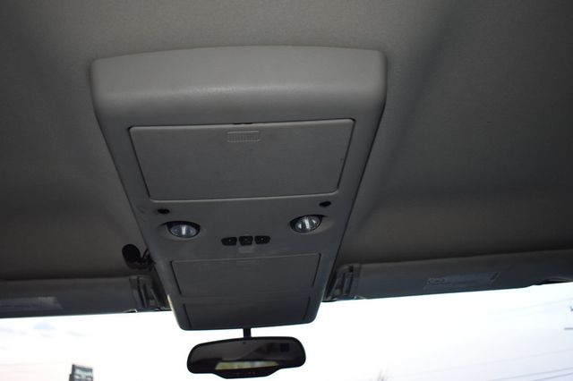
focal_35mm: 38
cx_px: 286
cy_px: 190
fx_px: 597
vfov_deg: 35.5
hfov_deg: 51.3
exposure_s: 1/30
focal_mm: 25
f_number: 4
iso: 1000
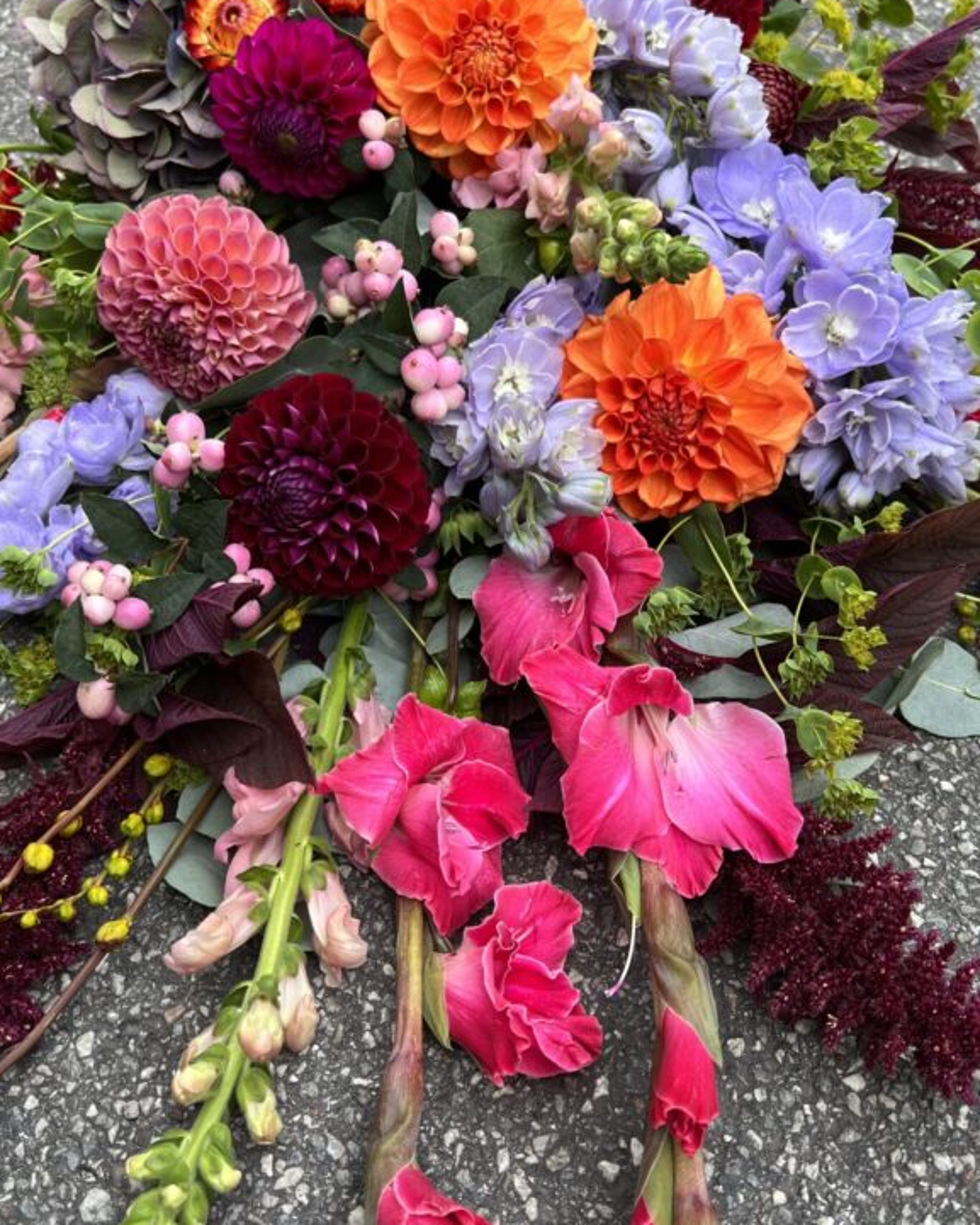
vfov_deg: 47.9
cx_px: 499
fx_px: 1377
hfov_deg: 39.2
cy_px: 566
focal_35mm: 38
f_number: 1.5
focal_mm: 5.7
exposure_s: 1/461
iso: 50
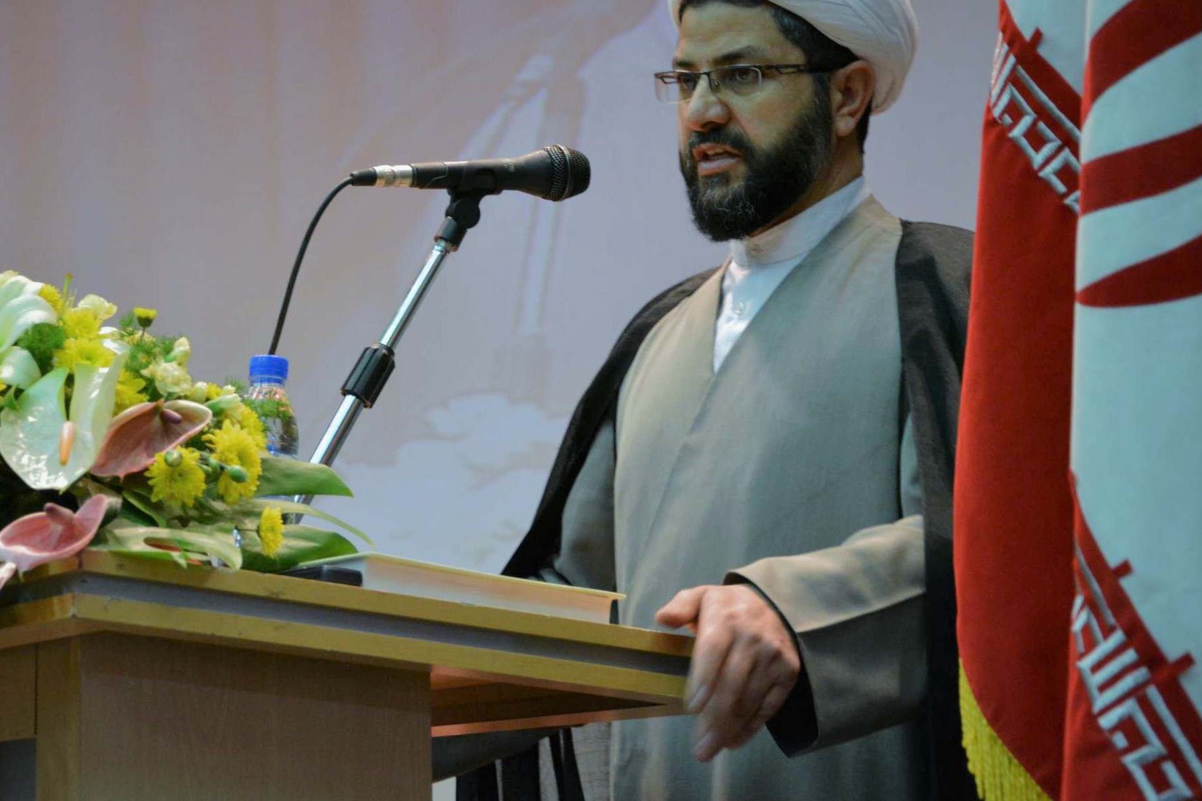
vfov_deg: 15.7
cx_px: 499
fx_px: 2905
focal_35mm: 87
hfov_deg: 23.4
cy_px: 368
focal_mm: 48
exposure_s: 1/30
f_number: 4.8
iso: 1800
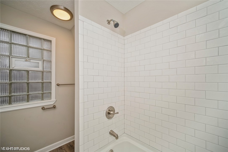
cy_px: 76
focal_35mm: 14
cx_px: 114
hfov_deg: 104.3
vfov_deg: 81.2
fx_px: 89
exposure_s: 1/125
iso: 200
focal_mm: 9
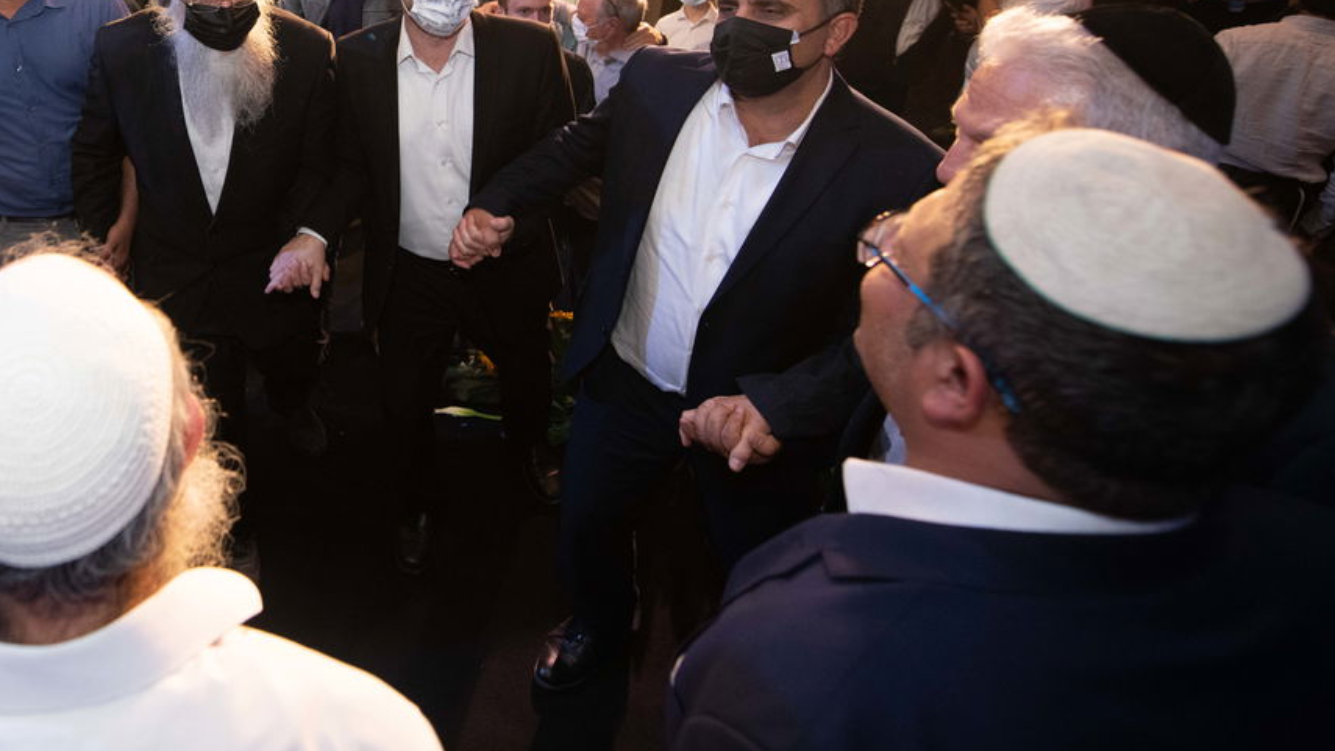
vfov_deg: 45.0
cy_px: 135
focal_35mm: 24
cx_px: 267
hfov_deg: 68.9
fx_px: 850
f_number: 3.5
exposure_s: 1/250
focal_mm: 14
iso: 2000
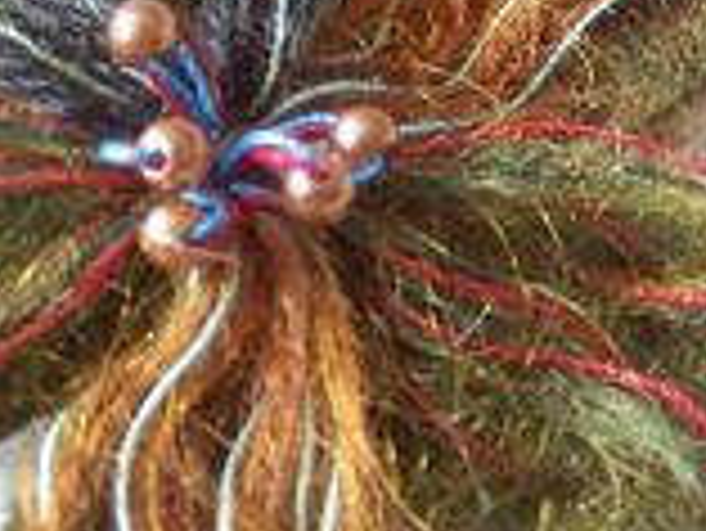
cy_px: 274
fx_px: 2245
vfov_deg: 13.5
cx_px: 279
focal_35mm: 110
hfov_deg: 17.9
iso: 400
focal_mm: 5.85
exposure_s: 1/30
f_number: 2.8
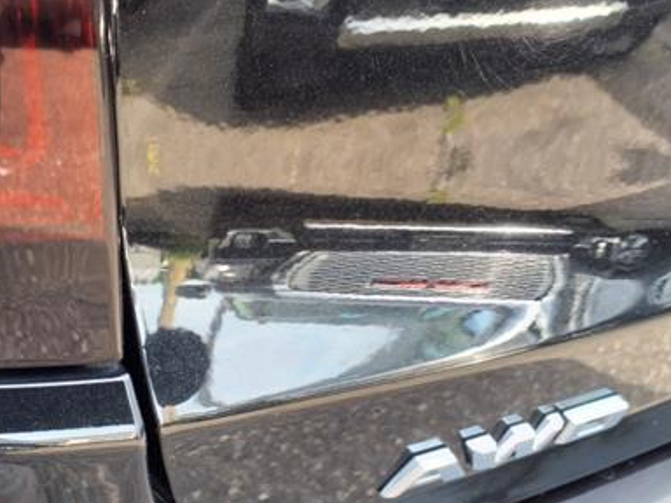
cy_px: 302
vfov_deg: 32.1
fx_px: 872
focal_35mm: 45
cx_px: 231
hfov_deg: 41.6
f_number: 1.9
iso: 40
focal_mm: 3.58
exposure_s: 1/60.2
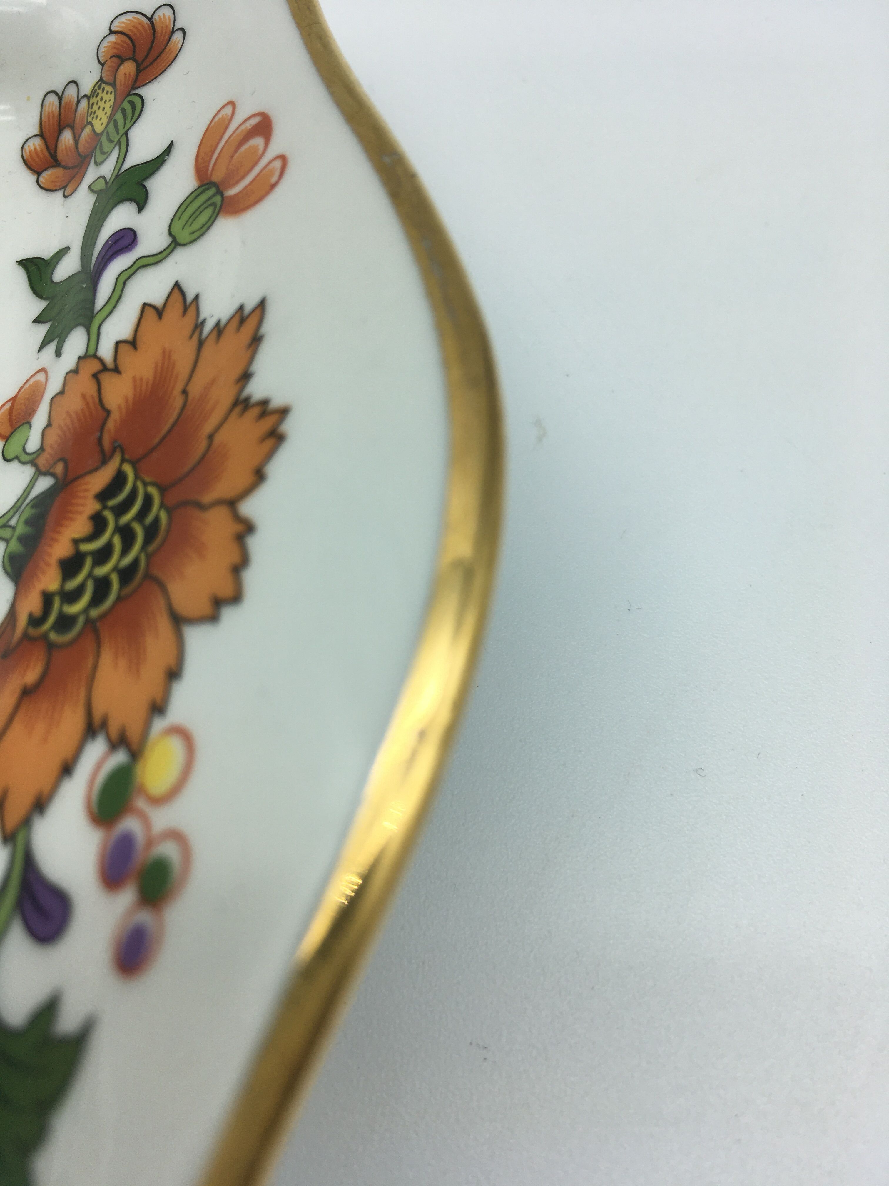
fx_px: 993
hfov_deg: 48.2
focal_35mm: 29
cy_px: 593
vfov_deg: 61.7
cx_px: 444
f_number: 2.2
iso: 25
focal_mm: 4.15
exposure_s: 1/342
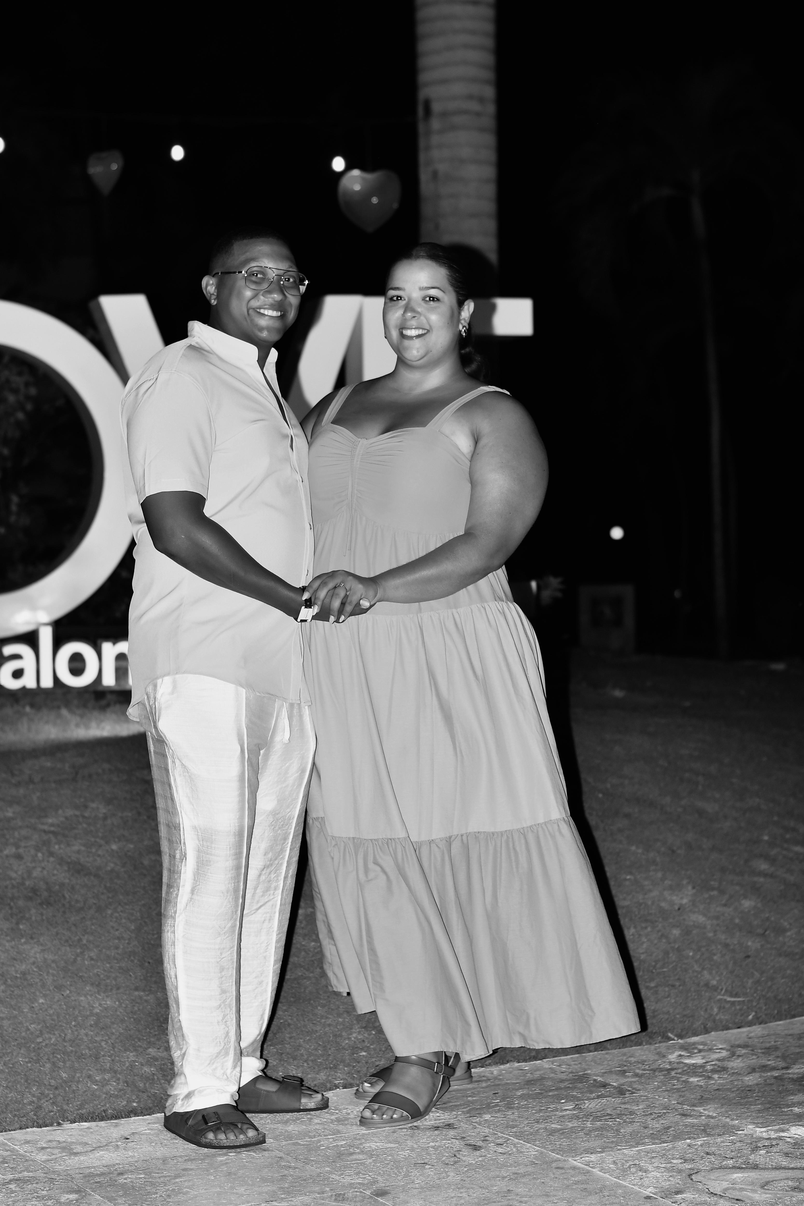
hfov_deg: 18.2
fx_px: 2512
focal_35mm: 75
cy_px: 603
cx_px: 402
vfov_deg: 27.0
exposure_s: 1/320
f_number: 3.2
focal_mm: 50
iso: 200
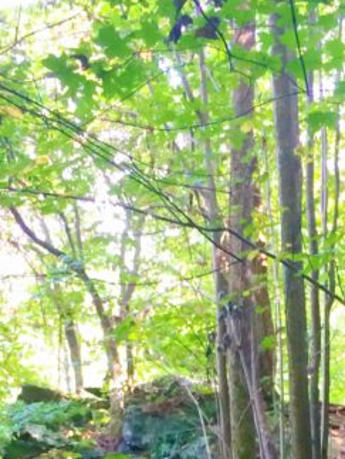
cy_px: 520
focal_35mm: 95
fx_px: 1260
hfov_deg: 15.5
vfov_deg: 19.6
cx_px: 284
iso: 80
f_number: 2.2
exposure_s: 1/30
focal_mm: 4.12
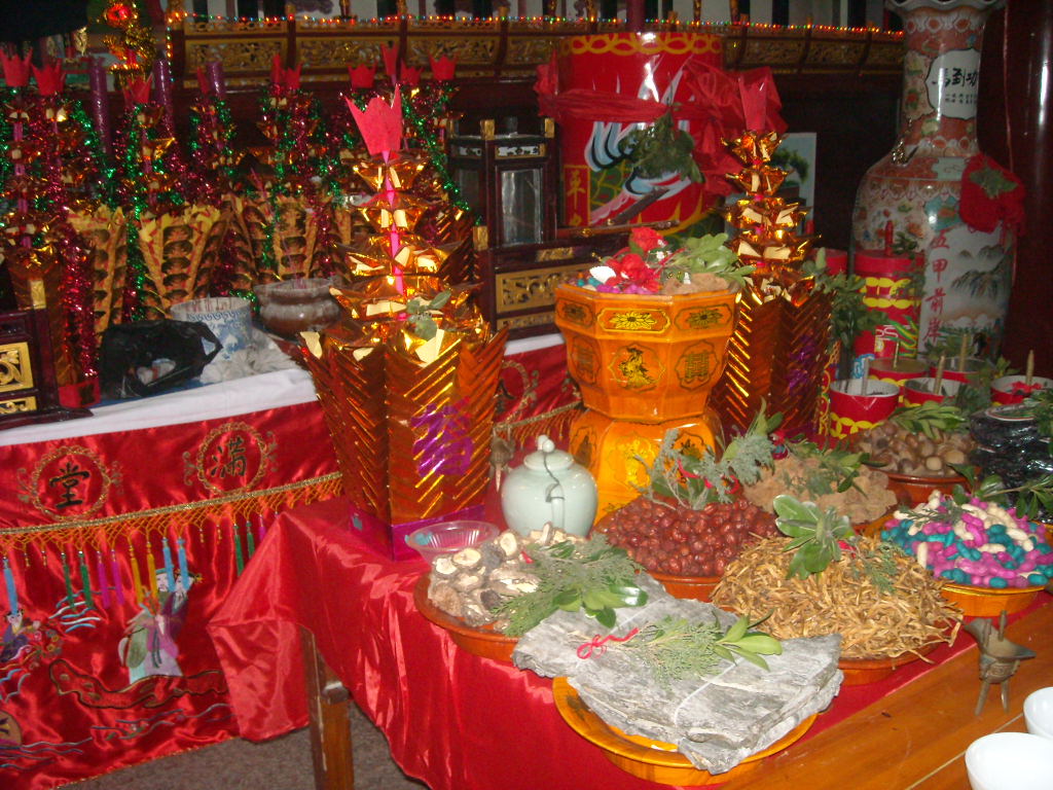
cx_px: 526
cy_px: 395
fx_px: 1065
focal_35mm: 35
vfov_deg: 40.7
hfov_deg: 52.6
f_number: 2.8
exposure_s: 1/60
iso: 400
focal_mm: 5.7
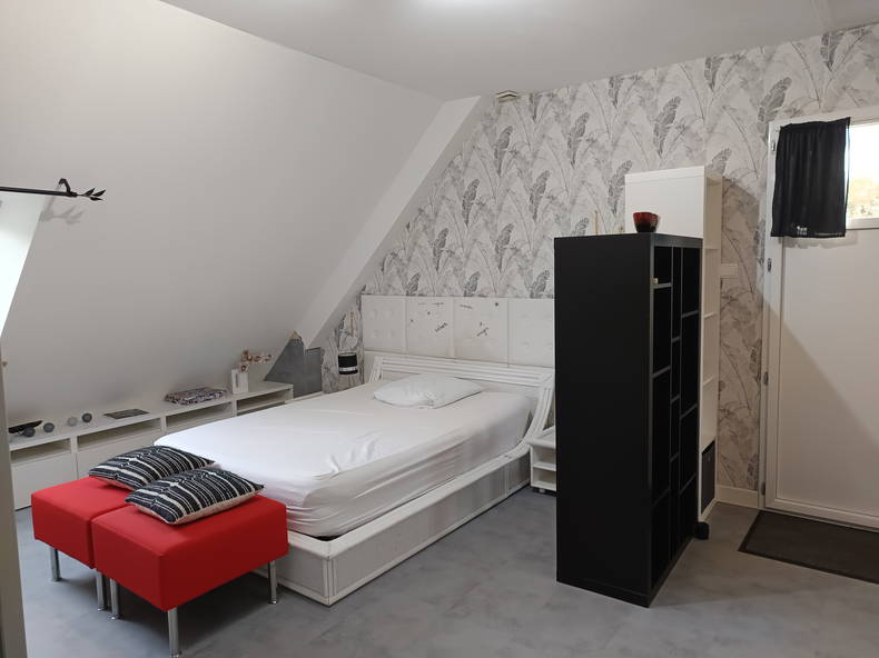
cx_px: 440
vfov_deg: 56.8
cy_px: 329
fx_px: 609
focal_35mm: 24
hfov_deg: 71.6
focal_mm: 5.31
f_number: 1.7
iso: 1231
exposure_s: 1/50
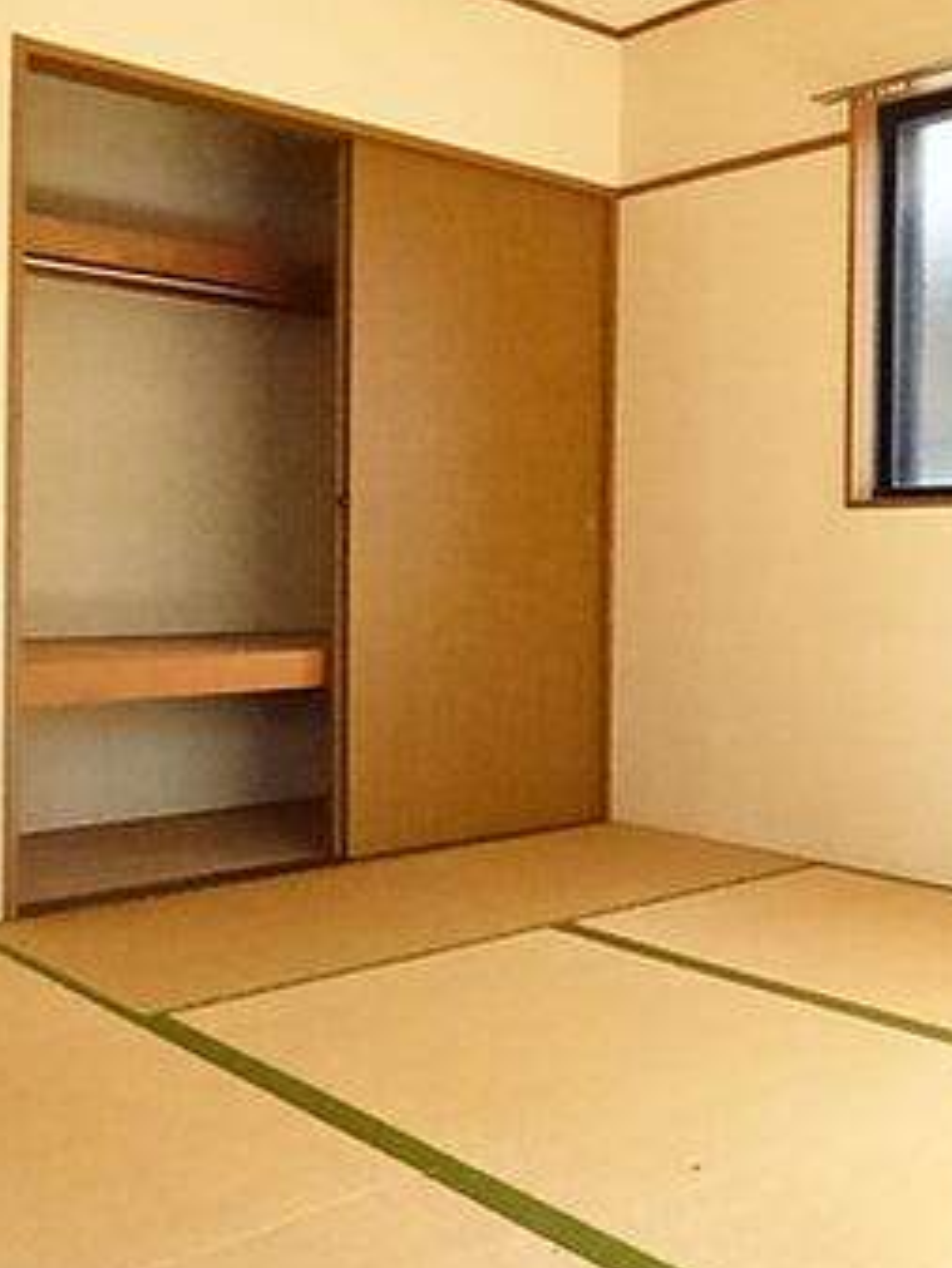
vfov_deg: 48.9
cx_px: 820
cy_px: 564
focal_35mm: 38
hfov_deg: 35.9
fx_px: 1393
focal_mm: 3.58
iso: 3200
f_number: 2.8
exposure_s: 1/1000
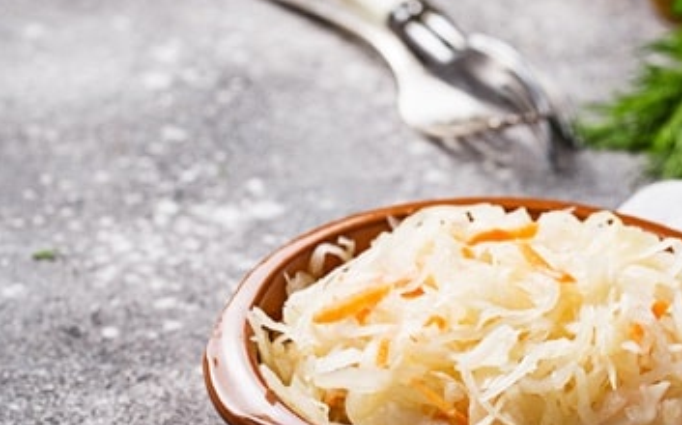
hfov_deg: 11.5
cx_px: 477
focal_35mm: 182
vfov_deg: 7.2
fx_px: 3380
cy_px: 263
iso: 100
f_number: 10
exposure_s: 1/125
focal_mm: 105
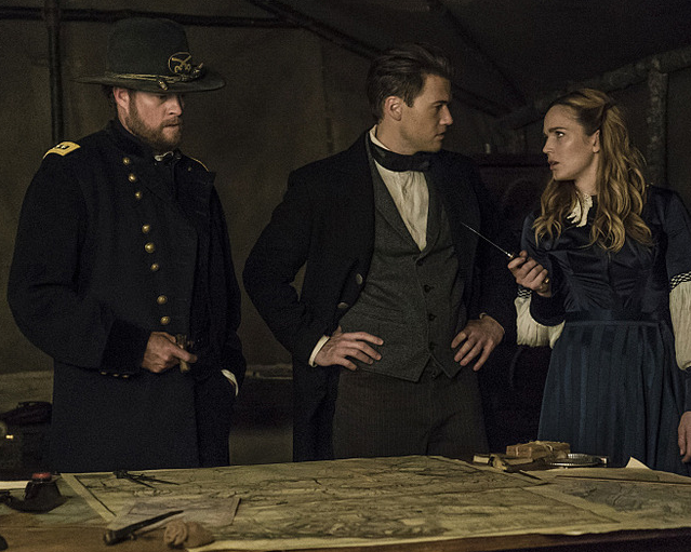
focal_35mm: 55
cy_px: 277
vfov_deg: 27.6
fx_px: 1125
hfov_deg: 34.1
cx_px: 373
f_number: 4
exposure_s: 1/160
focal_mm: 48
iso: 10000
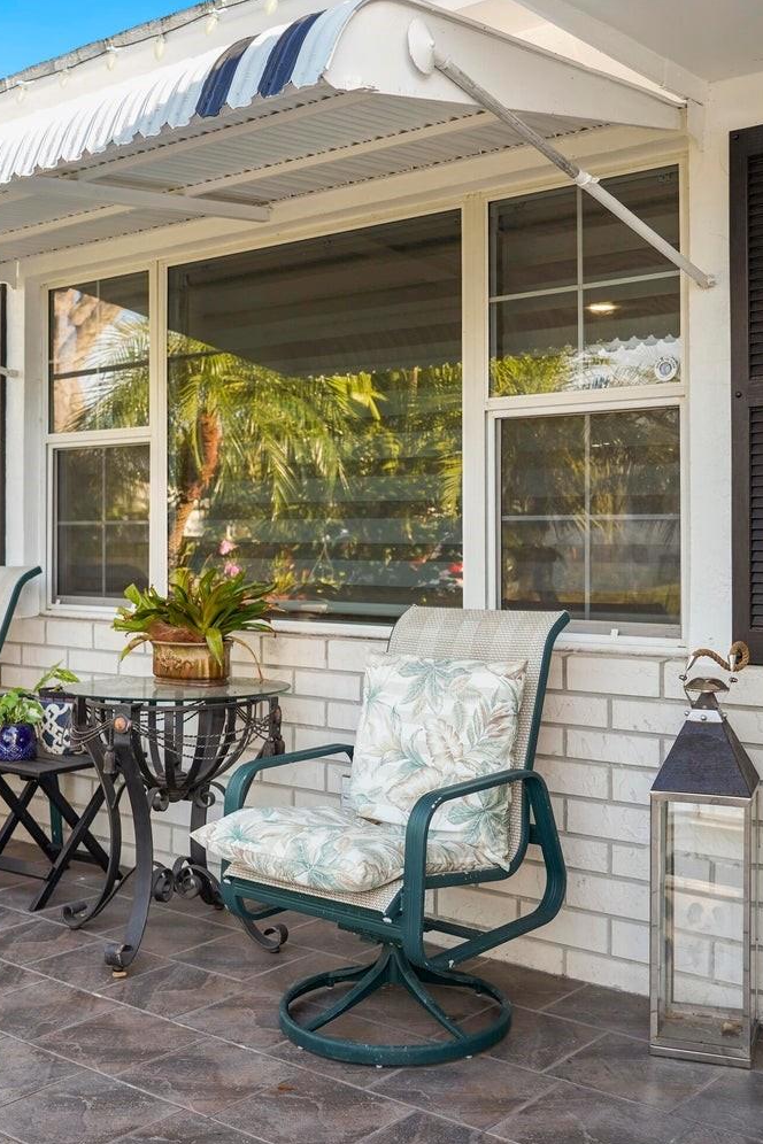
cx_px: 334
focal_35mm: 37
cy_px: 567
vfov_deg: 51.9
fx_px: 1176
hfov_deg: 35.9
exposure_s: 1/200
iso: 250
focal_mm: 24
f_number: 4
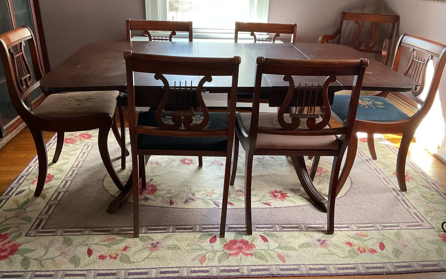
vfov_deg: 40.6
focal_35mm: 31
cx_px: 223
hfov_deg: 61.2
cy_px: 124
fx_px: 377
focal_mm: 3
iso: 100
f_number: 1.8
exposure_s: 1/60
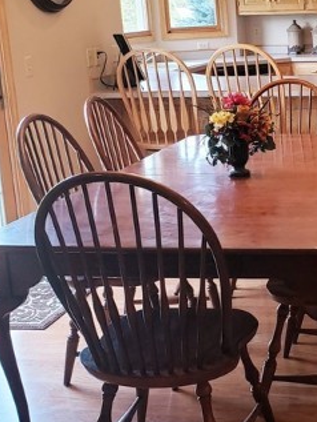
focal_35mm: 63
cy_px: 178
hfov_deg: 22.1
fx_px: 769
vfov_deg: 30.7
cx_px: 342
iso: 125
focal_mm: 4.3
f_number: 2.4
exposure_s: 1/60
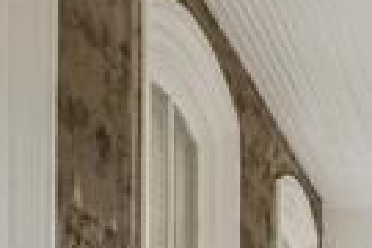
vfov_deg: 12.6
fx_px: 961
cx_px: 234
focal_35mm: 93
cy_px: 518
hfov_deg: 21.9
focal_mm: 14
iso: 200
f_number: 11
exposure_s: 1/80
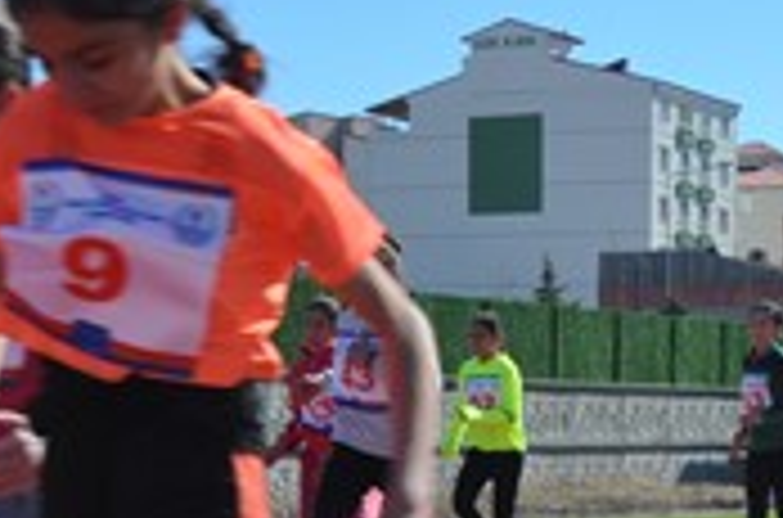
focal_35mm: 101
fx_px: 2191
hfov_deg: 19.3
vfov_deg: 13.4
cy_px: 369
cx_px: 896
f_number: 10
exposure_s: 1/320
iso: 200
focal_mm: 18
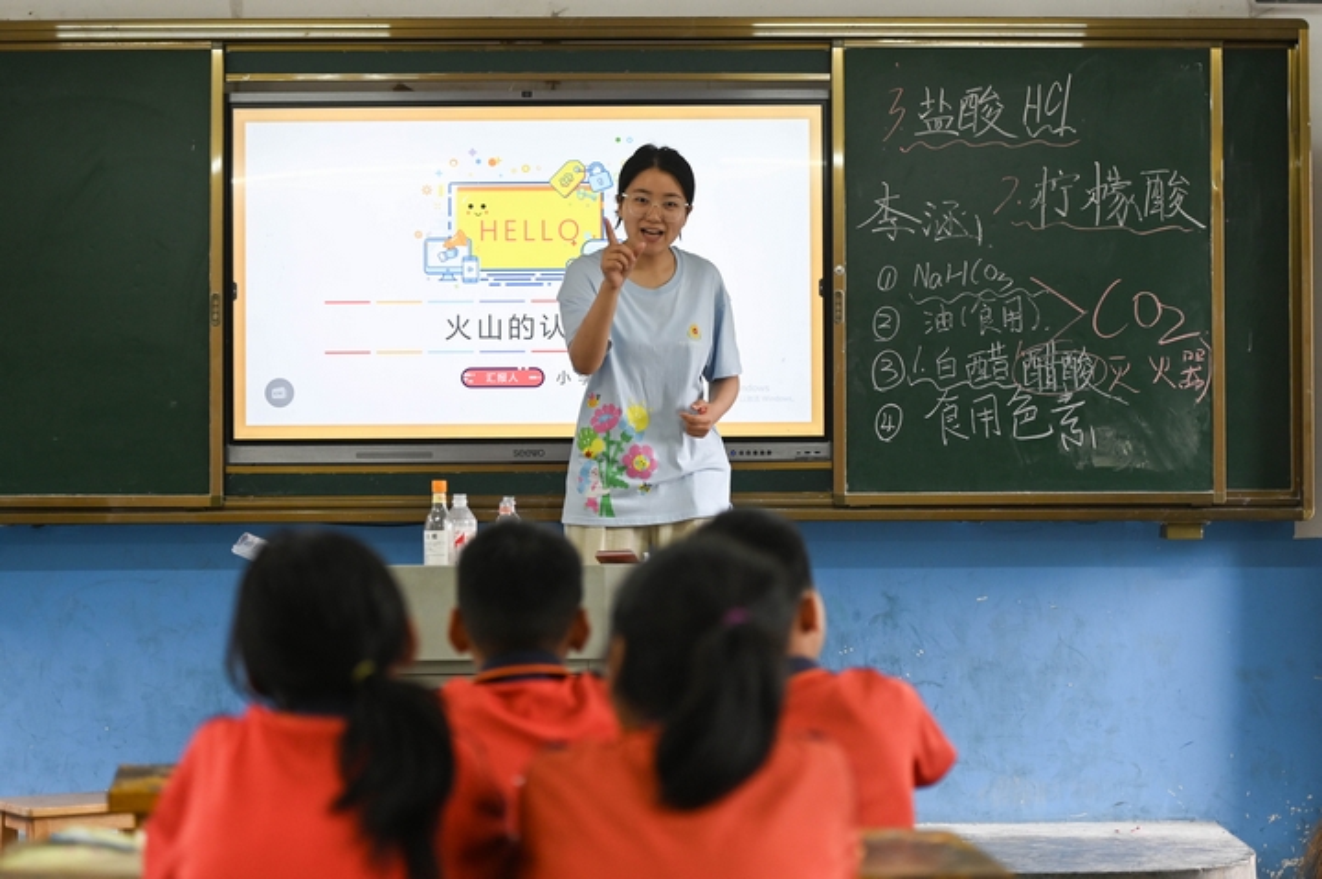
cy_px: 440
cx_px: 661
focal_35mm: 78
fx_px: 2862
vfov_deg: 17.5
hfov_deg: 26.0
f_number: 2.8
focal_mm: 78
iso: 1250
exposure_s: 1/320
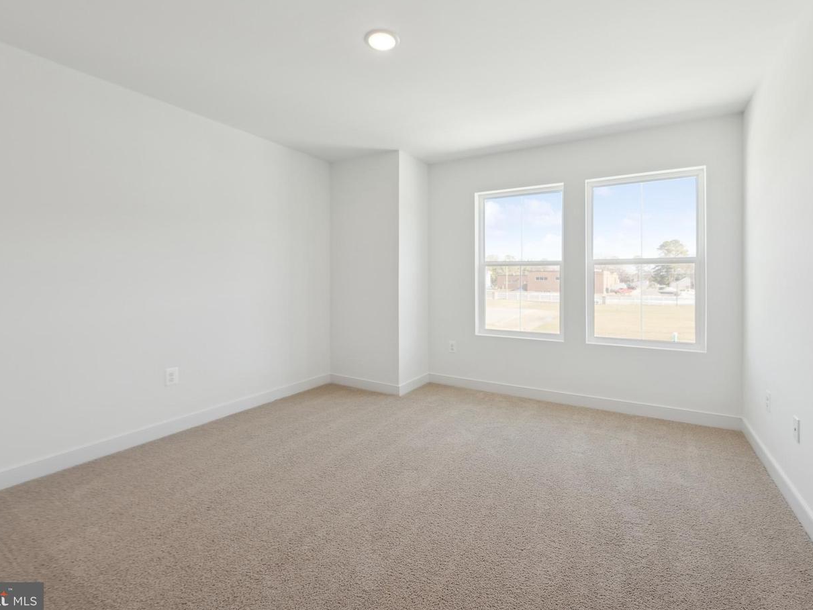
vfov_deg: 78.1
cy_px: 295
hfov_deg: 94.4
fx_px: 376
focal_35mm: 16
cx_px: 422
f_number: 8
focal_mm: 14
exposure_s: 1/15
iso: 64
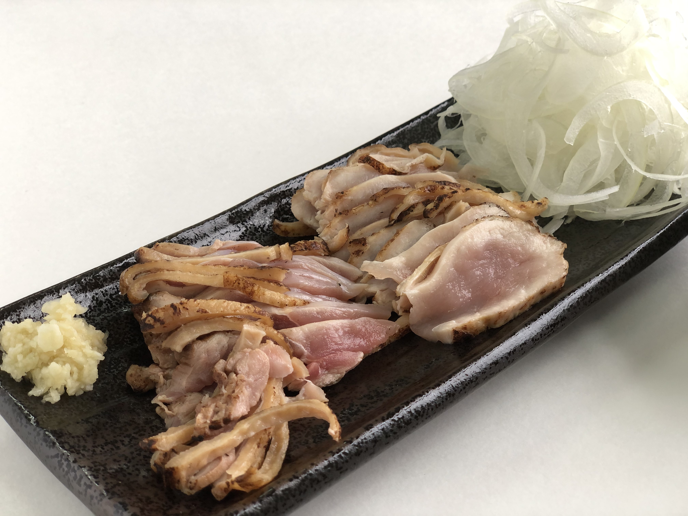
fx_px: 1034
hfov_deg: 36.8
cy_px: 258
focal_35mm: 52
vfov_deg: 28.0
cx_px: 344
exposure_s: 1/60
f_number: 2.4
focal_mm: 6
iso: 40
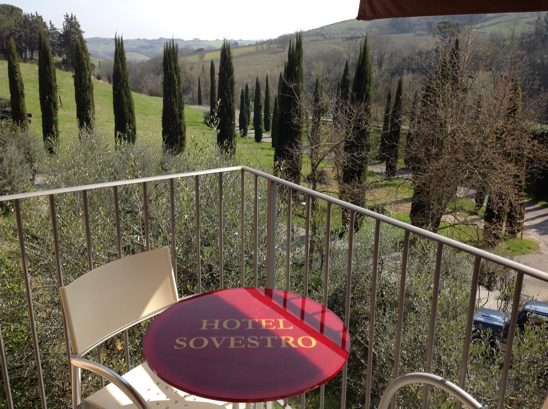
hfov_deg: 52.7
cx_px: 274
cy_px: 204
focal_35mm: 35
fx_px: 553
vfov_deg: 40.6
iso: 50
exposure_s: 1/1120
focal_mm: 4.28
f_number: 2.4
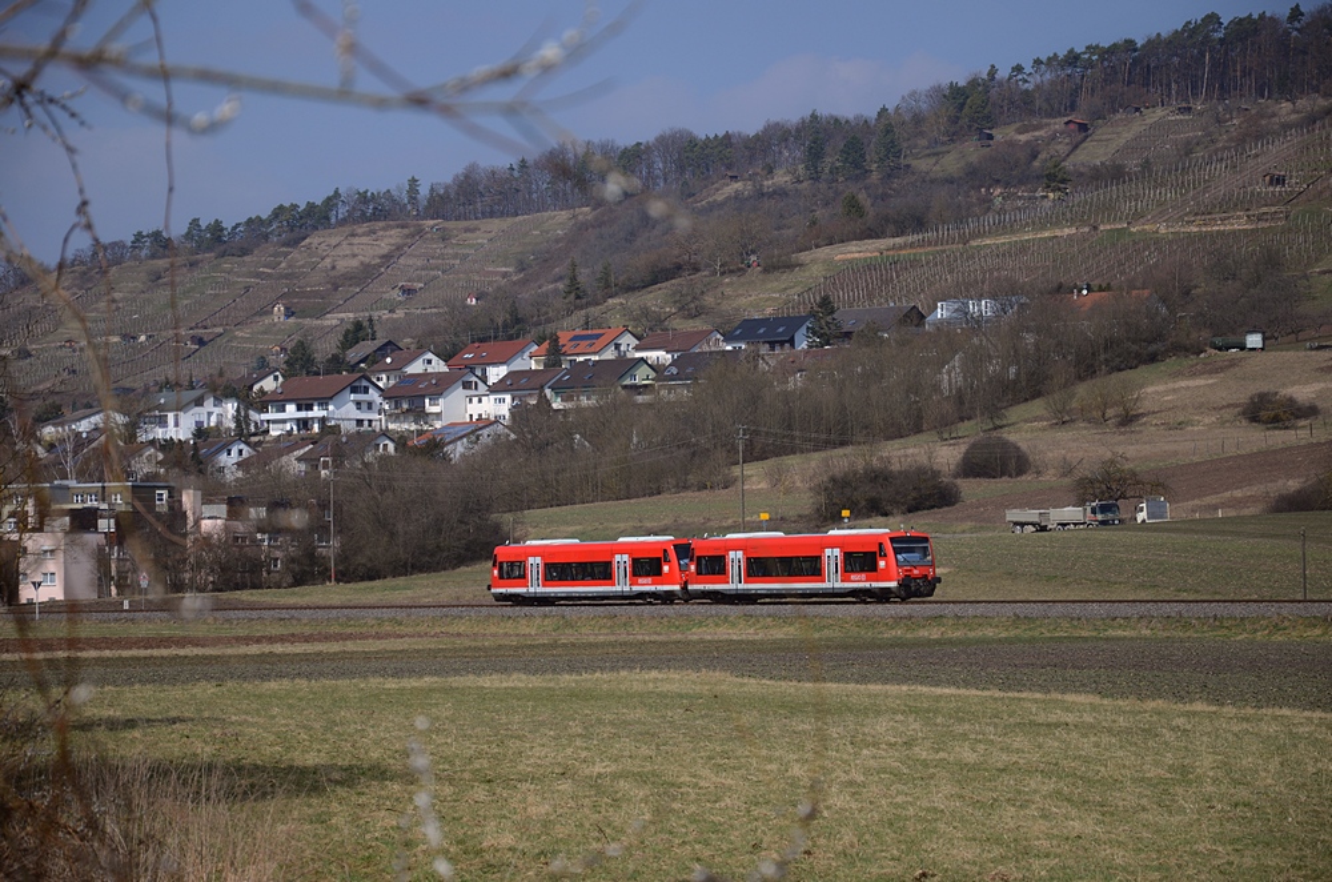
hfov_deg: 14.9
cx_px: 666
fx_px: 5095
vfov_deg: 9.9
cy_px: 441
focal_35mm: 138
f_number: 6.3
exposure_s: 1/1000
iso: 160
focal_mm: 92
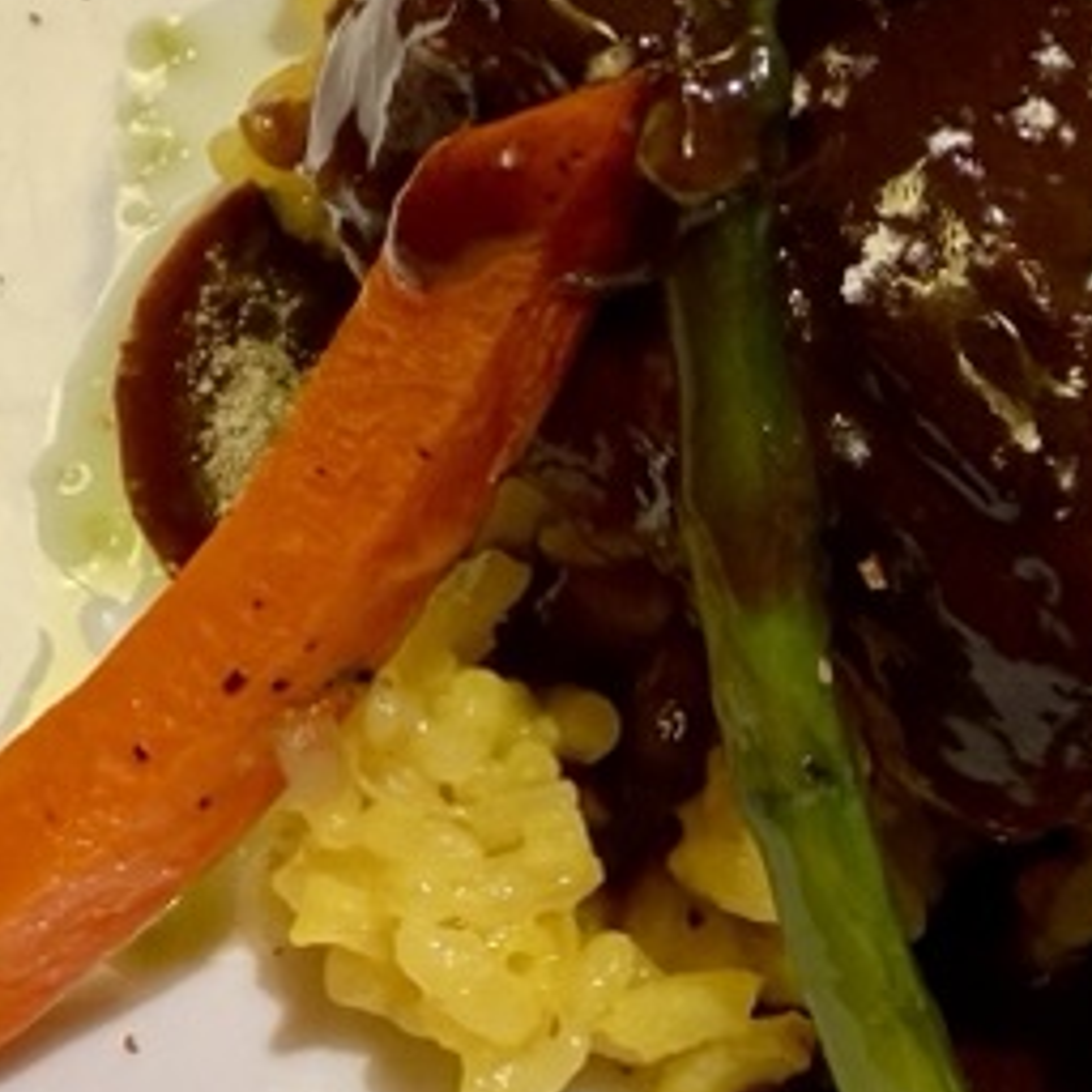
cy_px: 371
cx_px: 1378
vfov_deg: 20.8
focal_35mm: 83
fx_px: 2962
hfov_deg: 19.4
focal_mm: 2.22
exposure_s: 1/75
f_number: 2.2
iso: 320
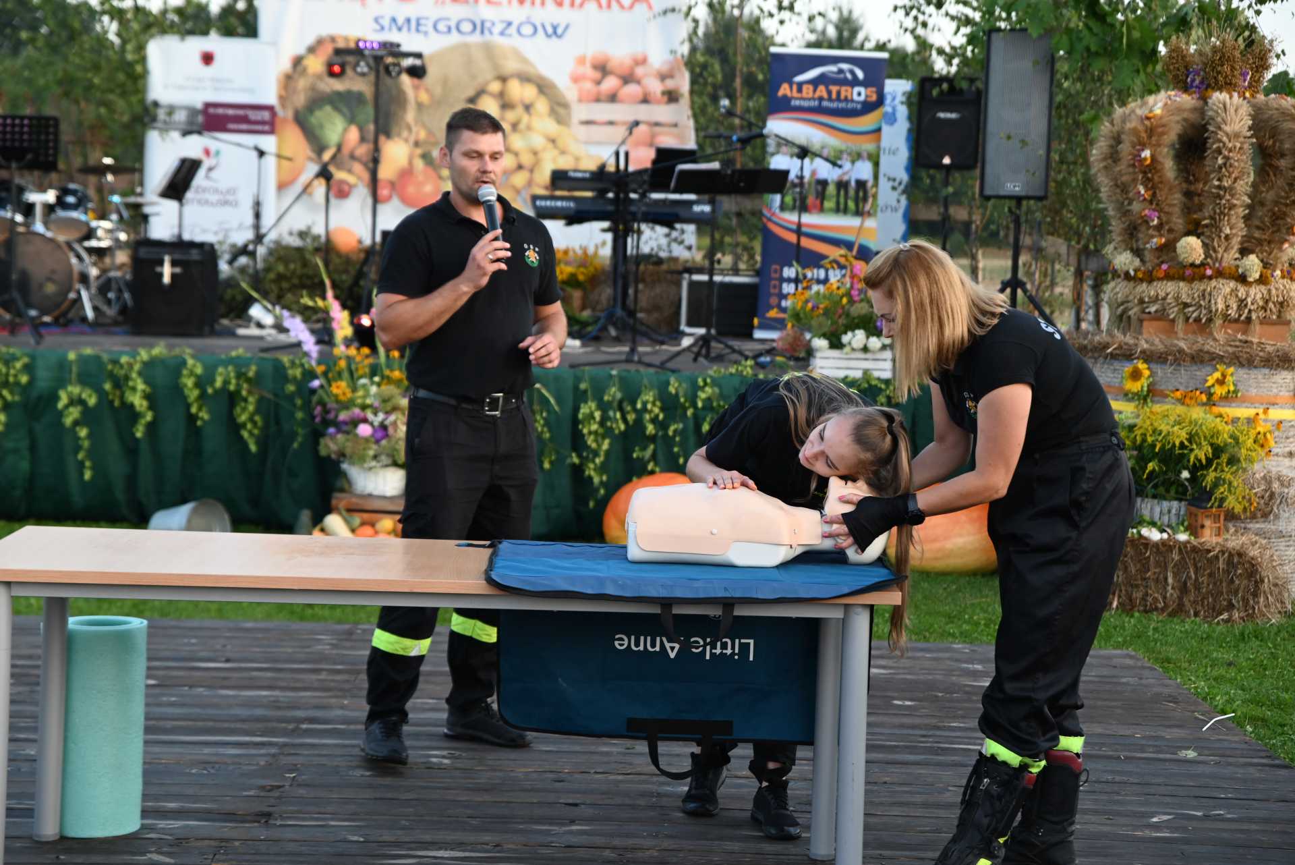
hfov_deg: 28.8
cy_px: 432
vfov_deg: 19.5
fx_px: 2519
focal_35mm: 70
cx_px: 648
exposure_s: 1/250
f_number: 3.5
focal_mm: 70
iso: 400
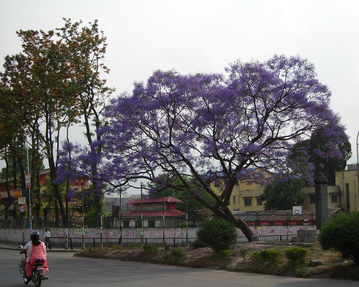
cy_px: 143
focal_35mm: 58
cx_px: 170
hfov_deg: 32.5
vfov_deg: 26.2
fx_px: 616
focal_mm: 9.1
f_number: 3.6
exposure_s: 1/402
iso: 50
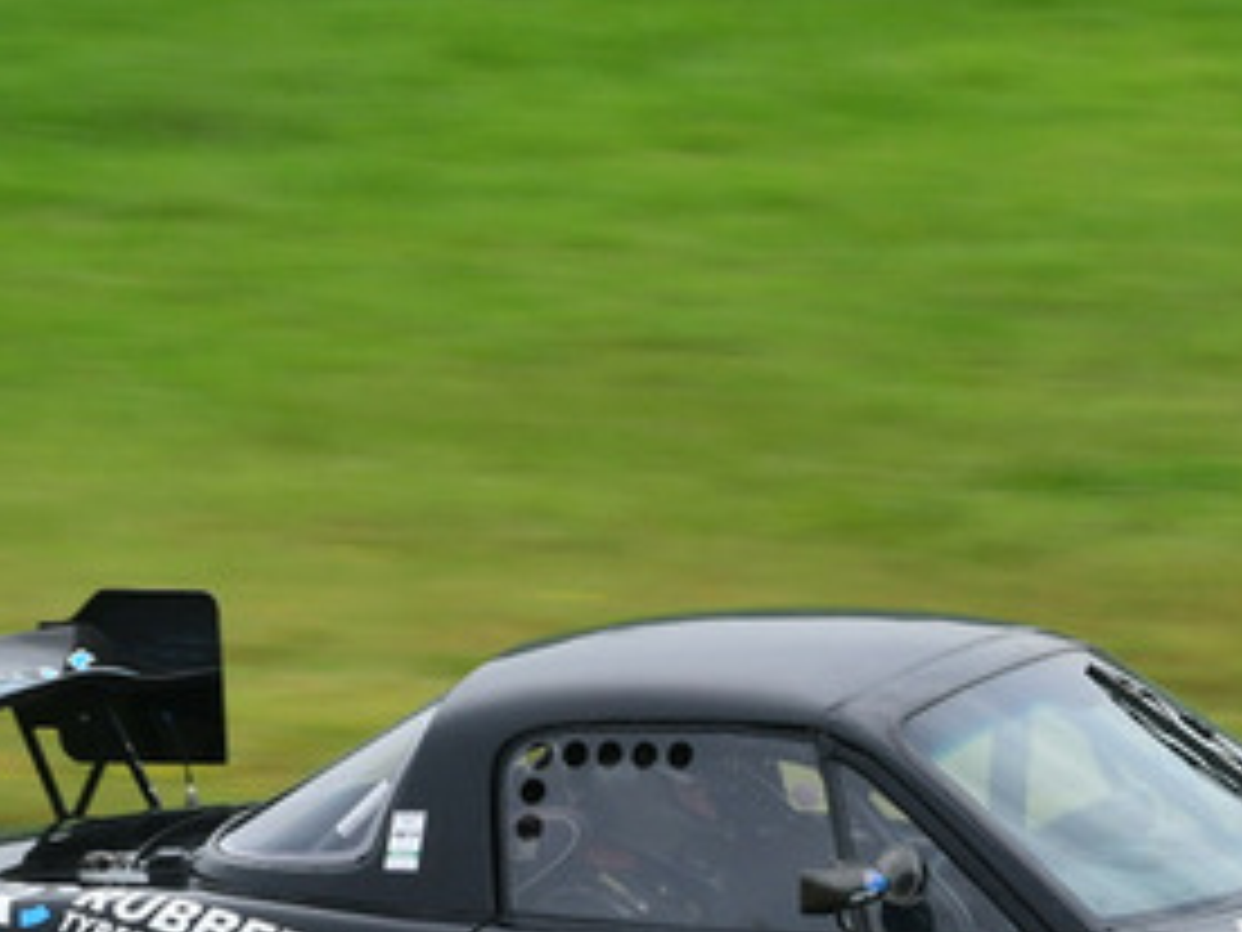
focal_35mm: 835
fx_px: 29959
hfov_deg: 2.4
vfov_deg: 1.8
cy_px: 792
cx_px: 968
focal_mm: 200
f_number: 11
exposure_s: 1/250
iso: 400
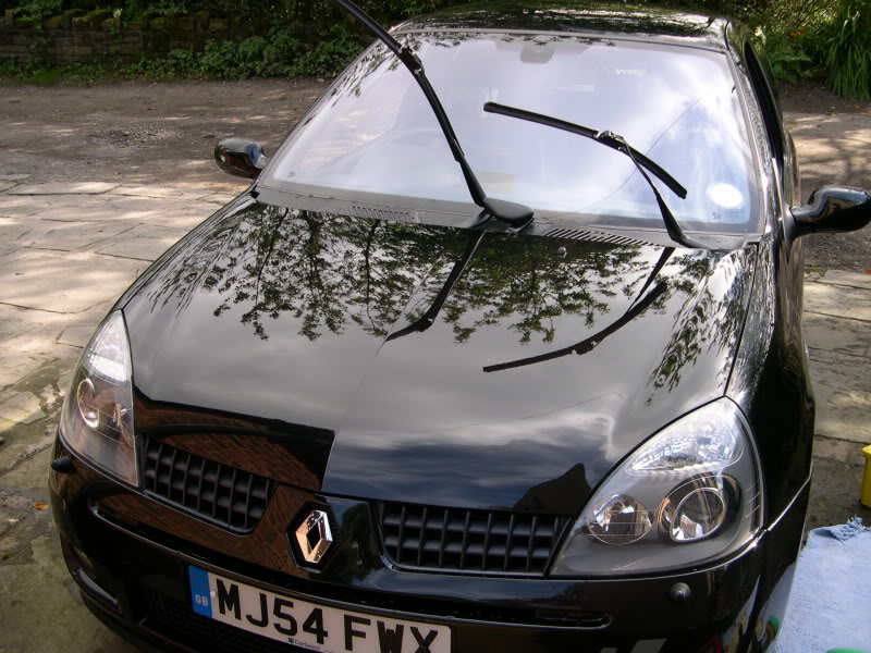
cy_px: 326
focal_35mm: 38
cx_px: 436
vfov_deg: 37.7
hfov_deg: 49.0
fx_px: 956
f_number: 2.8
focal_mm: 8
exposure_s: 1/296
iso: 100
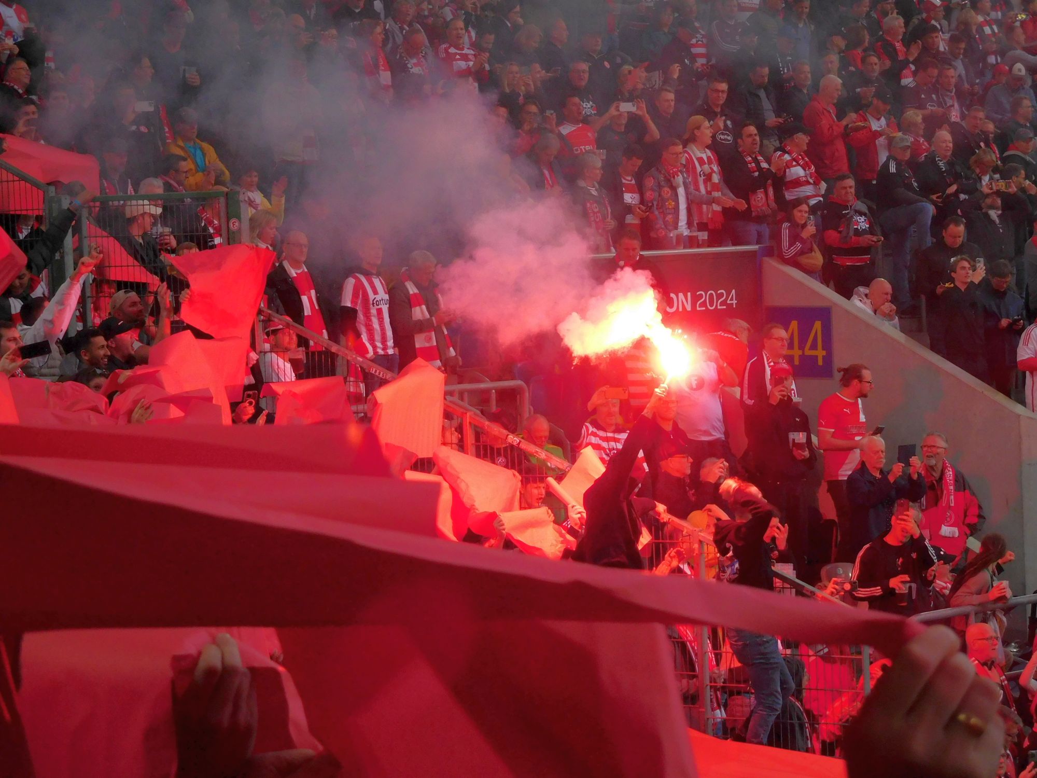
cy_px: 389
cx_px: 518
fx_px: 3355
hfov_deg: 17.6
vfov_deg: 13.2
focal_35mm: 112
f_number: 4.9
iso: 400
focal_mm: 20
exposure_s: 1/100
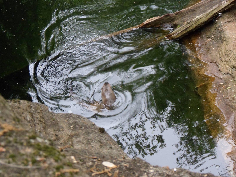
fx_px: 573
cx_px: 118
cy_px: 88
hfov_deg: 23.3
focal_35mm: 84
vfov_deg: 17.6
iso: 320
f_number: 5.1
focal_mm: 14
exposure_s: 1/45
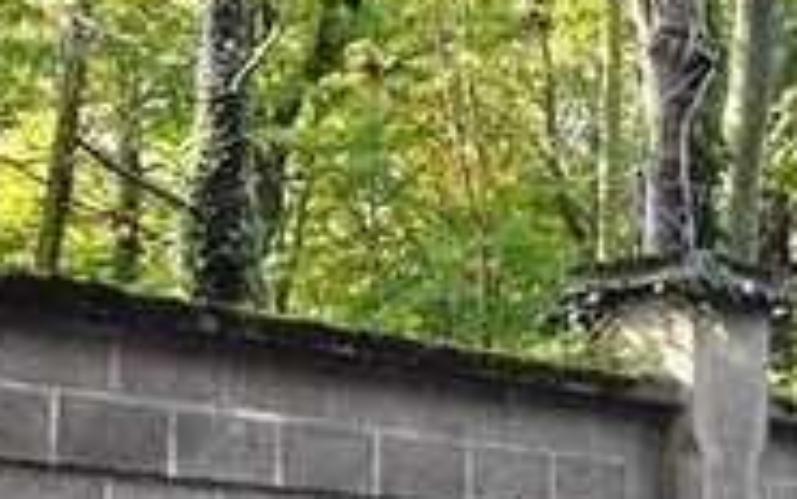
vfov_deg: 11.7
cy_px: 559
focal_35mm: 110
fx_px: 2391
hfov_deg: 18.6
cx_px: 711
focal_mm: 5.7
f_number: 2.9
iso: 582
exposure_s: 1/125
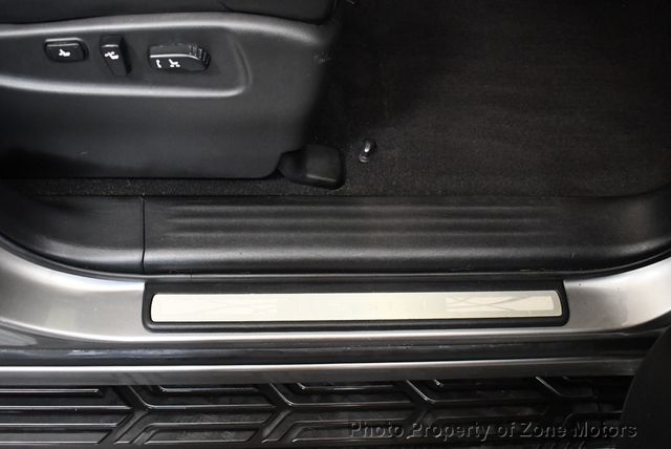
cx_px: 336
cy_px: 224
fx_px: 672
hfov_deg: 53.1
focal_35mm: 36
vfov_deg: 36.9
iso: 3200
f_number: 3.5
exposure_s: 1/80
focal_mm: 18
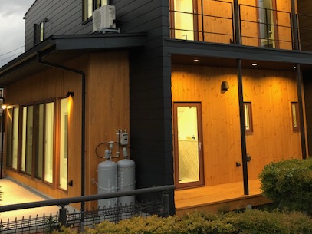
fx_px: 396
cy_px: 60
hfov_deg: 42.9
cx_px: 174
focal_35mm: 44
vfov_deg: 32.3
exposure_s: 1/13
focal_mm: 4
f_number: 1.8
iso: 100
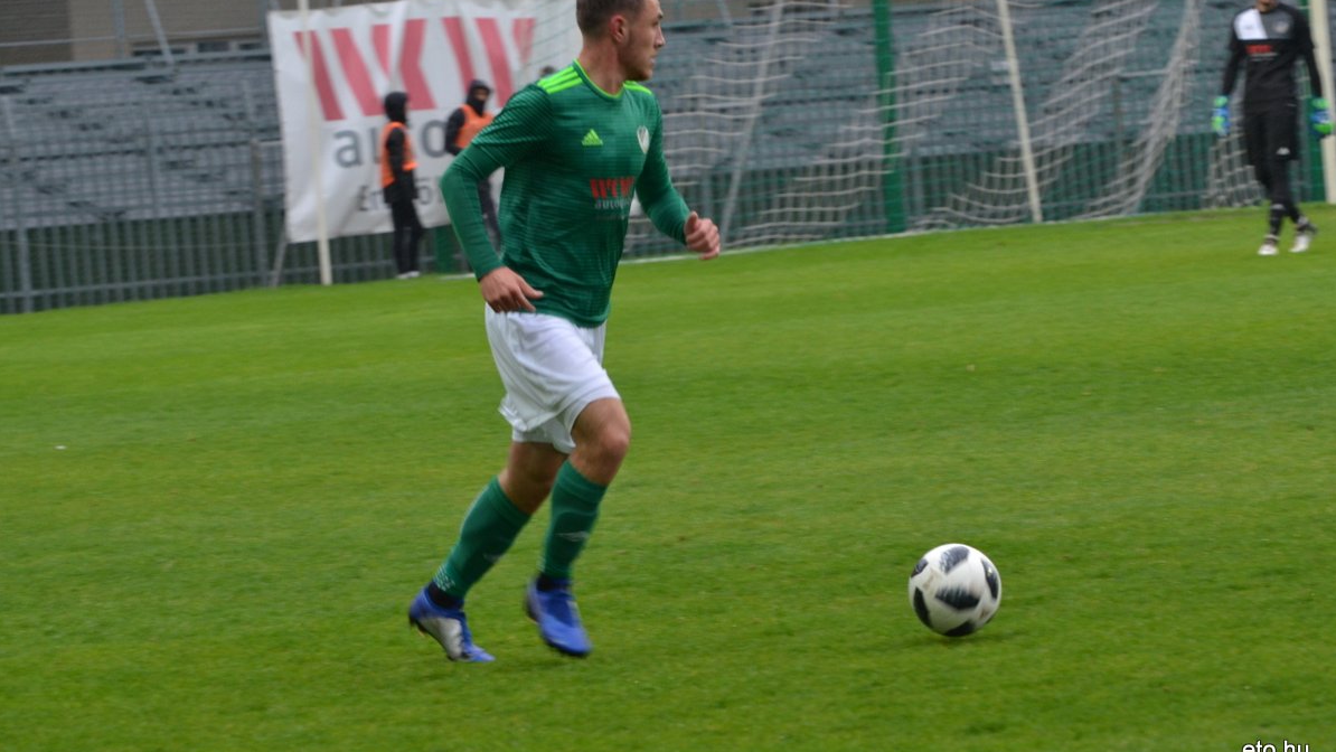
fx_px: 8097
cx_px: 670
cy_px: 346
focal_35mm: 229
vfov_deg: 5.3
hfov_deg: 9.4
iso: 500
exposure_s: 1/160
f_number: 7.1
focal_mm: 145
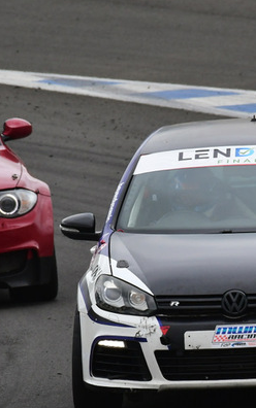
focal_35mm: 1543
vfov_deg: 1.4
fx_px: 17199
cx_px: 204
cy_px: 232
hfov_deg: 0.9
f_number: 11
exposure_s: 1/640
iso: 800
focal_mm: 500
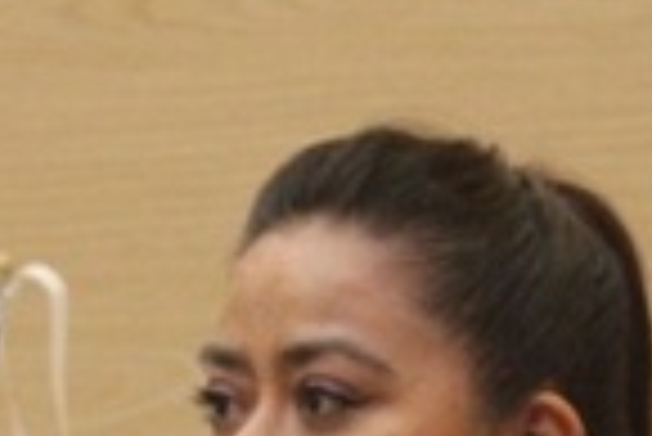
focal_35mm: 314
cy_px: 692
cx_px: 13
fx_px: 5692
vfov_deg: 4.4
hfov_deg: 6.5
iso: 160
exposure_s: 1/125
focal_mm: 76
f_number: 2.8
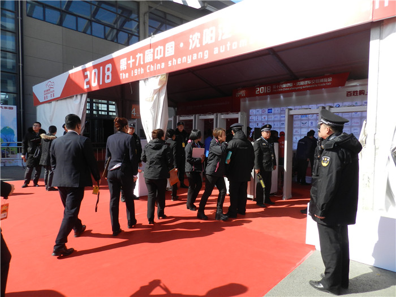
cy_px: 148
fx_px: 263
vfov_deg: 58.9
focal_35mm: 23
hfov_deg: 73.9
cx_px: 198
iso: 160
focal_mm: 4
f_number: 3.4
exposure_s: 1/1000
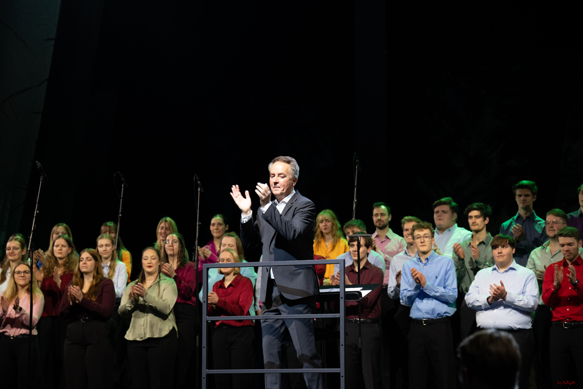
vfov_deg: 12.5
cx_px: 292
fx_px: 1781
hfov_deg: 18.6
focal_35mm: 110
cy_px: 194
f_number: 4.5
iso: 1000
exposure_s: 1/160
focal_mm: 110
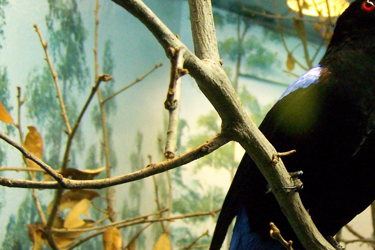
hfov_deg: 25.0
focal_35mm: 79
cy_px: 119
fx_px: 823
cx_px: 327
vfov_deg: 17.3
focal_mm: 6.3
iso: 400
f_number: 3.2
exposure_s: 1/30
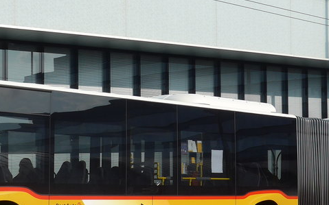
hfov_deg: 26.8
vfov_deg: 16.9
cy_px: 131
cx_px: 135
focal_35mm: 77
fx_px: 690
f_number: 3.2
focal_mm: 6
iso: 80
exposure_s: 1/1600
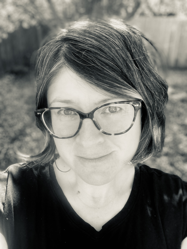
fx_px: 230
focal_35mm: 32
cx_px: 94
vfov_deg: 56.8
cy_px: 124
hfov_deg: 44.2
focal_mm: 2.87
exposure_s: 1/121
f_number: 2.2
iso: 25
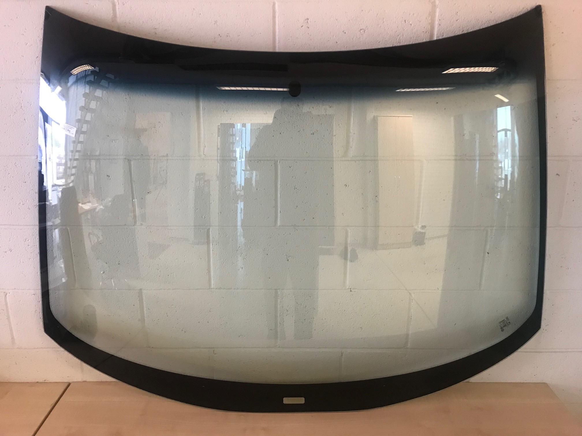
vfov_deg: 49.7
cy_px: 218
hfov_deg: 63.4
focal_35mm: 28
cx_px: 291
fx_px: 471
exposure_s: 1/17
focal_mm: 3.99
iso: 80
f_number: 1.8
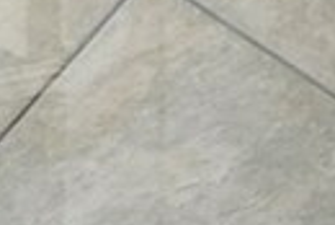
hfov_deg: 11.2
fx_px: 1174
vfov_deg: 10.3
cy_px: 389
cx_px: -629
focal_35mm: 126
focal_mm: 16
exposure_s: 1/30
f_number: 8
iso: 1250
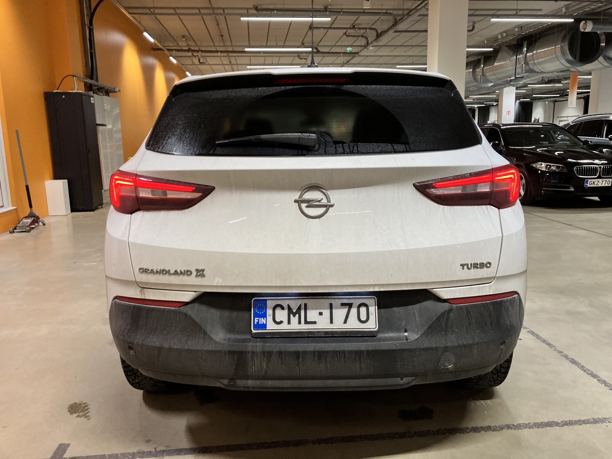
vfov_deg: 49.7
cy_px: 230
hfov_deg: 63.4
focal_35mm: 28
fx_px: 495
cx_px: 306
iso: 80
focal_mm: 3.99
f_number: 1.8
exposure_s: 1/112
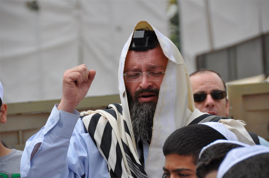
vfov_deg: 6.1
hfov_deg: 9.2
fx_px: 1679
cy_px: 89
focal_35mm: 225
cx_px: 134
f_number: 6.3
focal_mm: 150
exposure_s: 1/640
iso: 200
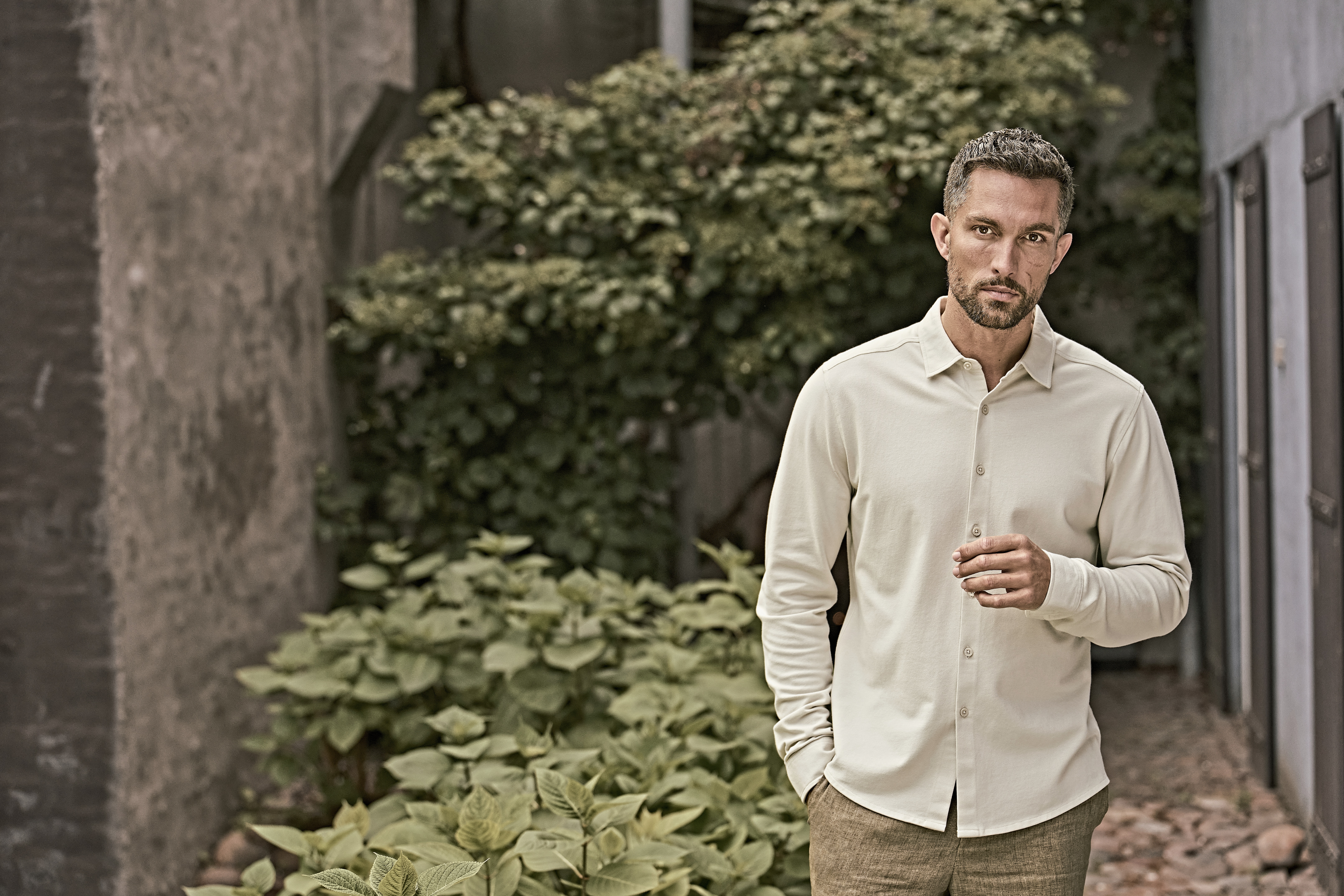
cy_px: 448
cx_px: 672
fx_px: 2650
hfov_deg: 28.5
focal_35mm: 71
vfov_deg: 19.2
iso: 1000
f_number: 2.8
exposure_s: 1/3200
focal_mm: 71
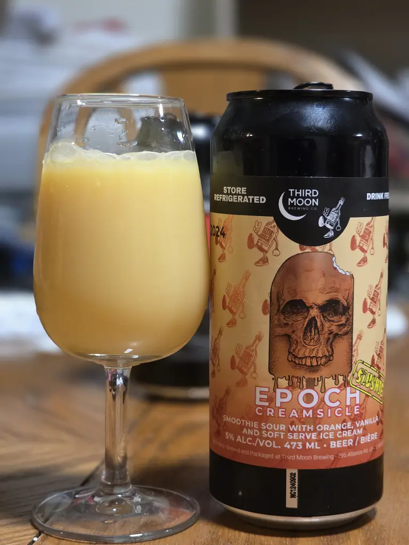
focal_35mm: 69
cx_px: 204
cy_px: 272
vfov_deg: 28.2
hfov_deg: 21.3
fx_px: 1087
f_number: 2.4
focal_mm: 7.9
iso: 400
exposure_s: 1/30
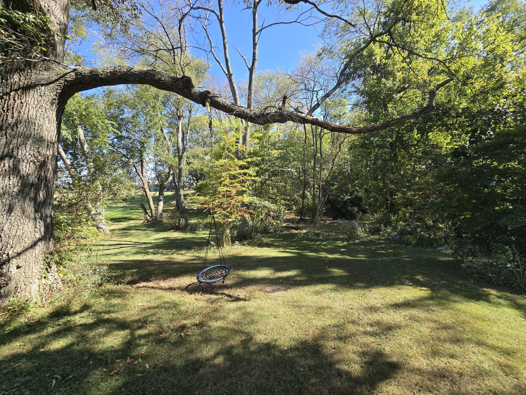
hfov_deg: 106.2
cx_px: 263
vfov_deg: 89.9
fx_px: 198
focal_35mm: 13
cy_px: 198
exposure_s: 1/559
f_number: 2.2
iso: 50
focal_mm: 2.2
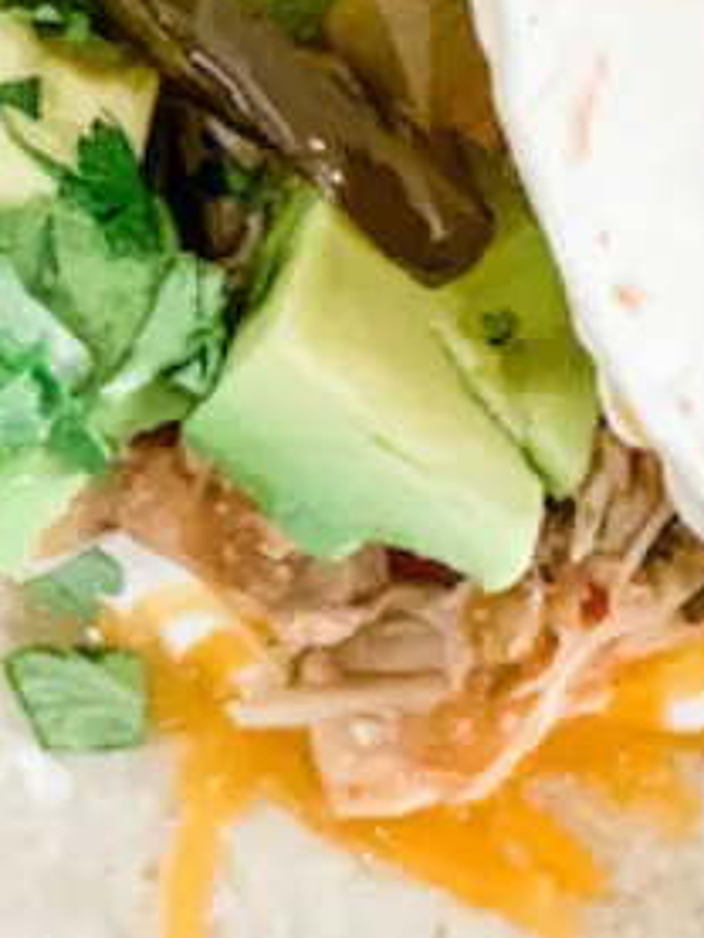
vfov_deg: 11.9
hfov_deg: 9.2
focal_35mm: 160
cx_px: 701
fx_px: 4335
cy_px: -330
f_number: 2.4
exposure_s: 1/60
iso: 250
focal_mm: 6
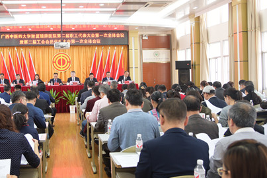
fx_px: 282
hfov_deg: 49.4
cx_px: 80
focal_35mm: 38
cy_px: 72
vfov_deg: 35.0
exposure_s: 1/50
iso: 500
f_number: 4
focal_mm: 24
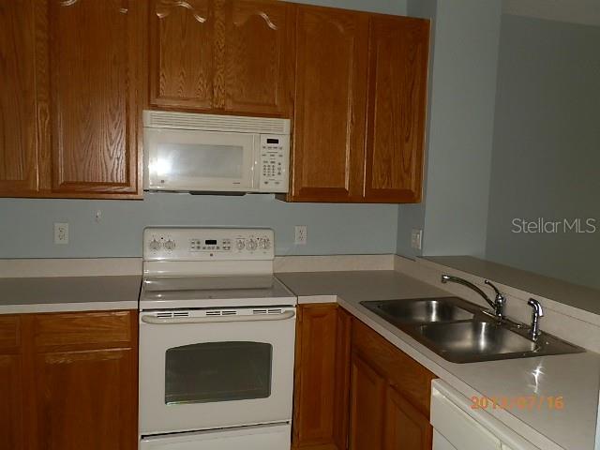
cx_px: 300
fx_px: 485
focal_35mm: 28
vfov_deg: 49.7
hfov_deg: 63.4
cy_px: 225
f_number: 3.3
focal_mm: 5
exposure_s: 1/30
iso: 100
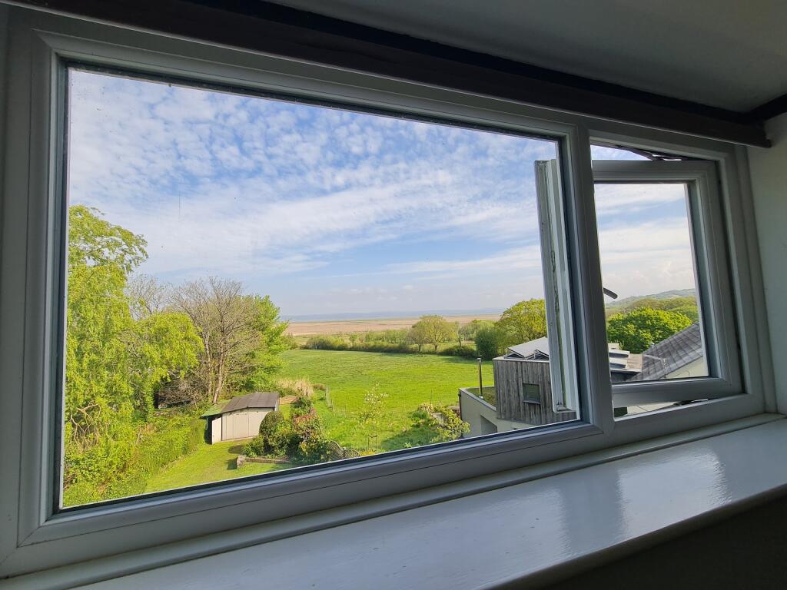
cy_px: 295
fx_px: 296
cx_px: 394
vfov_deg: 89.9
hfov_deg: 106.2
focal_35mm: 13
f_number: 2.2
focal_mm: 2.2
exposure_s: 1/1092
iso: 64
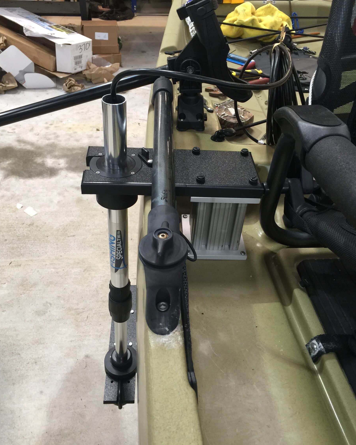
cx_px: 183
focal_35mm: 32
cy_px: 218
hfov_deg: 45.8
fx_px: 421
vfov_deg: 55.7
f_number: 2.2
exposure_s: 1/15
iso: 50
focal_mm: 4.15
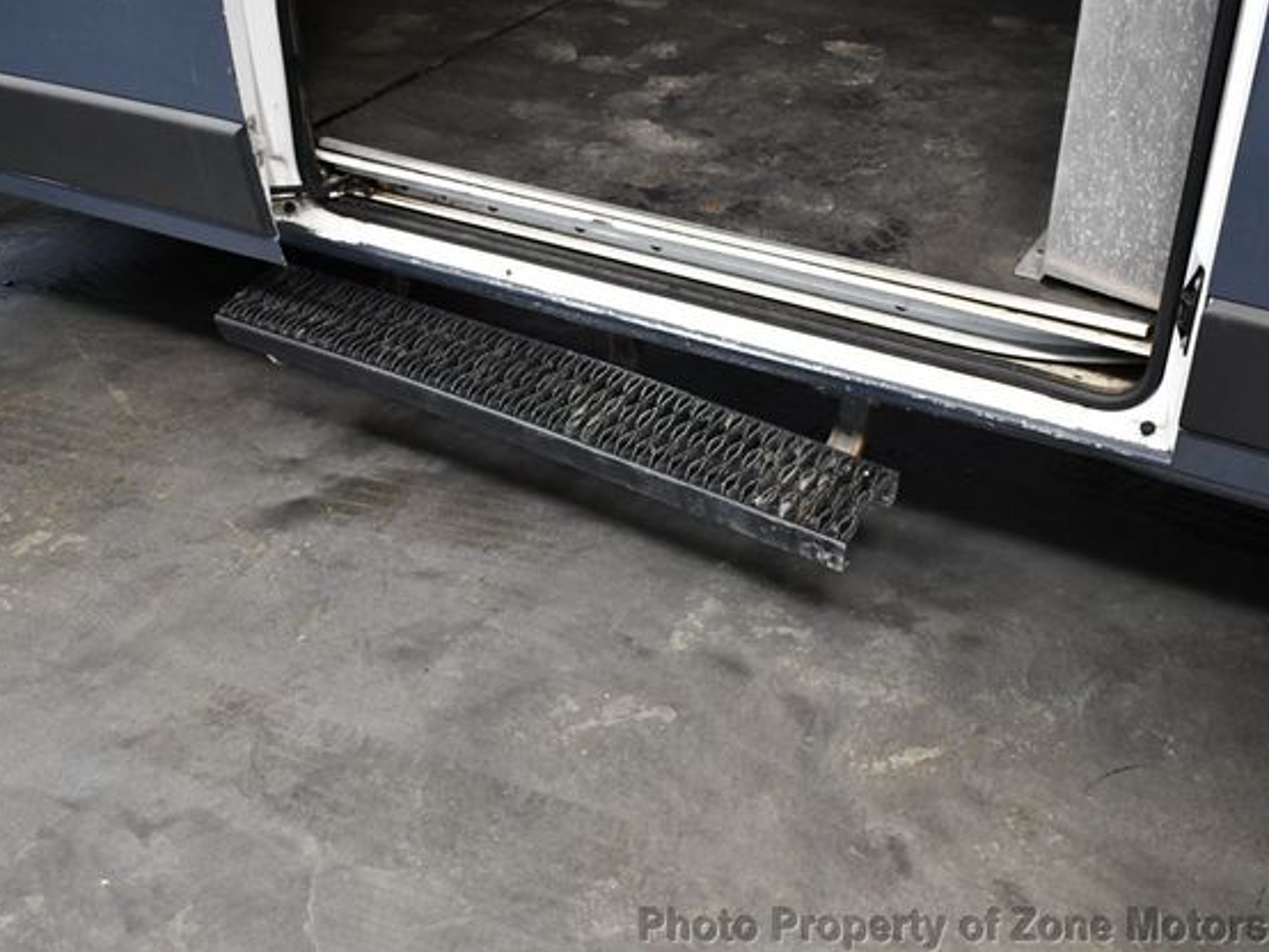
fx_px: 1467
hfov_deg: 46.8
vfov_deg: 36.0
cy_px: 481
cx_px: 612
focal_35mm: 40
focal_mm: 18
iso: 2200
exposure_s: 1/125
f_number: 3.5
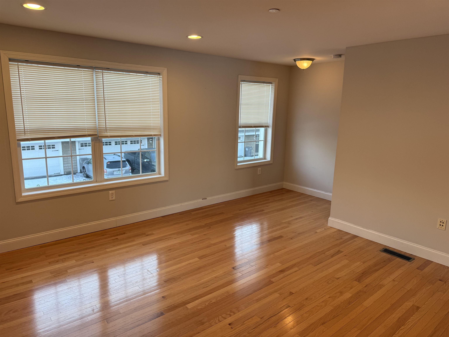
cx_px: 224
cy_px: 168
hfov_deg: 71.6
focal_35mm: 24
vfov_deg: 56.8
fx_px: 311
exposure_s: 1/120
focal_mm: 6.76
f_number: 1.78
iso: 80
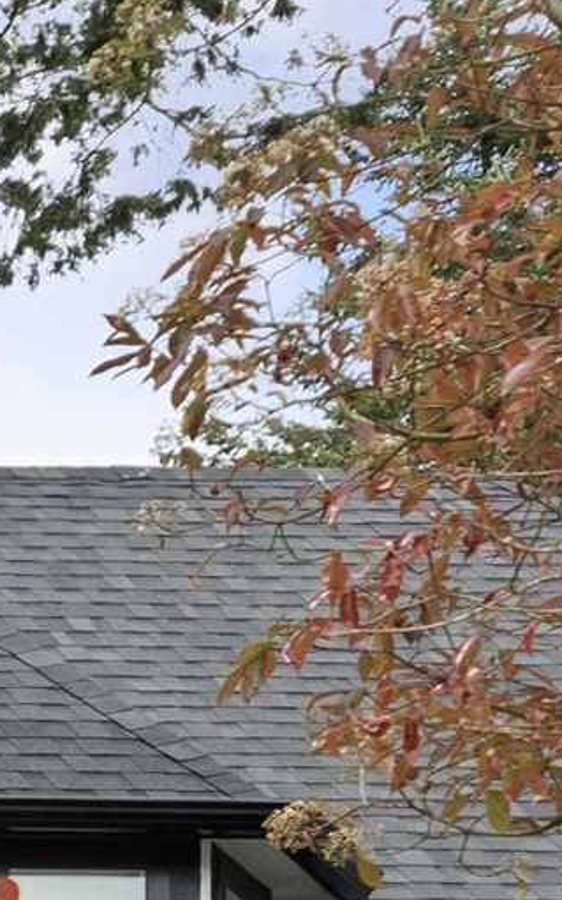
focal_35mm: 141
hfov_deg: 6.3
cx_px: -2137
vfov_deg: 13.7
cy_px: 1469
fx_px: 3458
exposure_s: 1/200
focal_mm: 23
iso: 400
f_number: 8
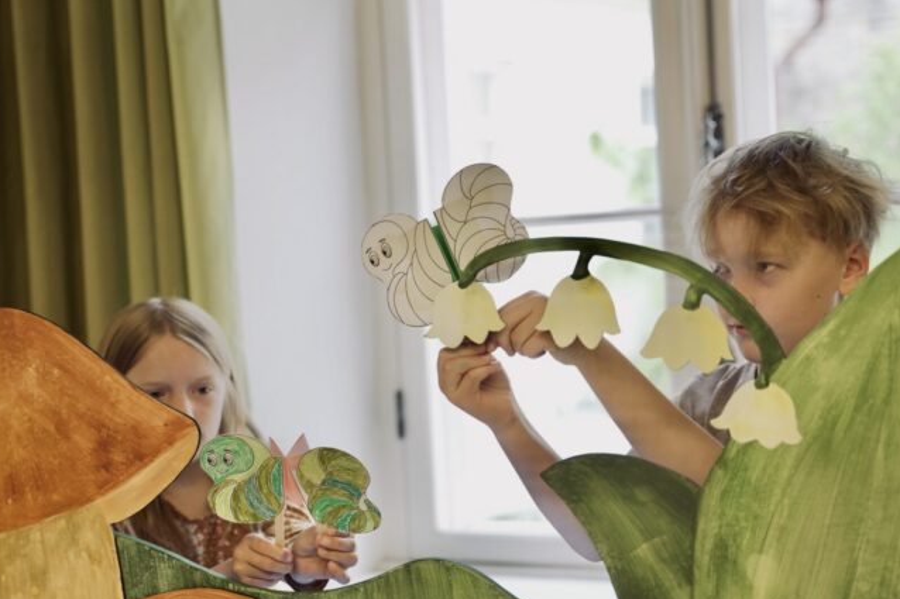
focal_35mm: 66
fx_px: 1646
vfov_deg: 20.6
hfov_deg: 30.6
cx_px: 406
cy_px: 313
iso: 800
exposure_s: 1/160
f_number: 2.8
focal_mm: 54.7
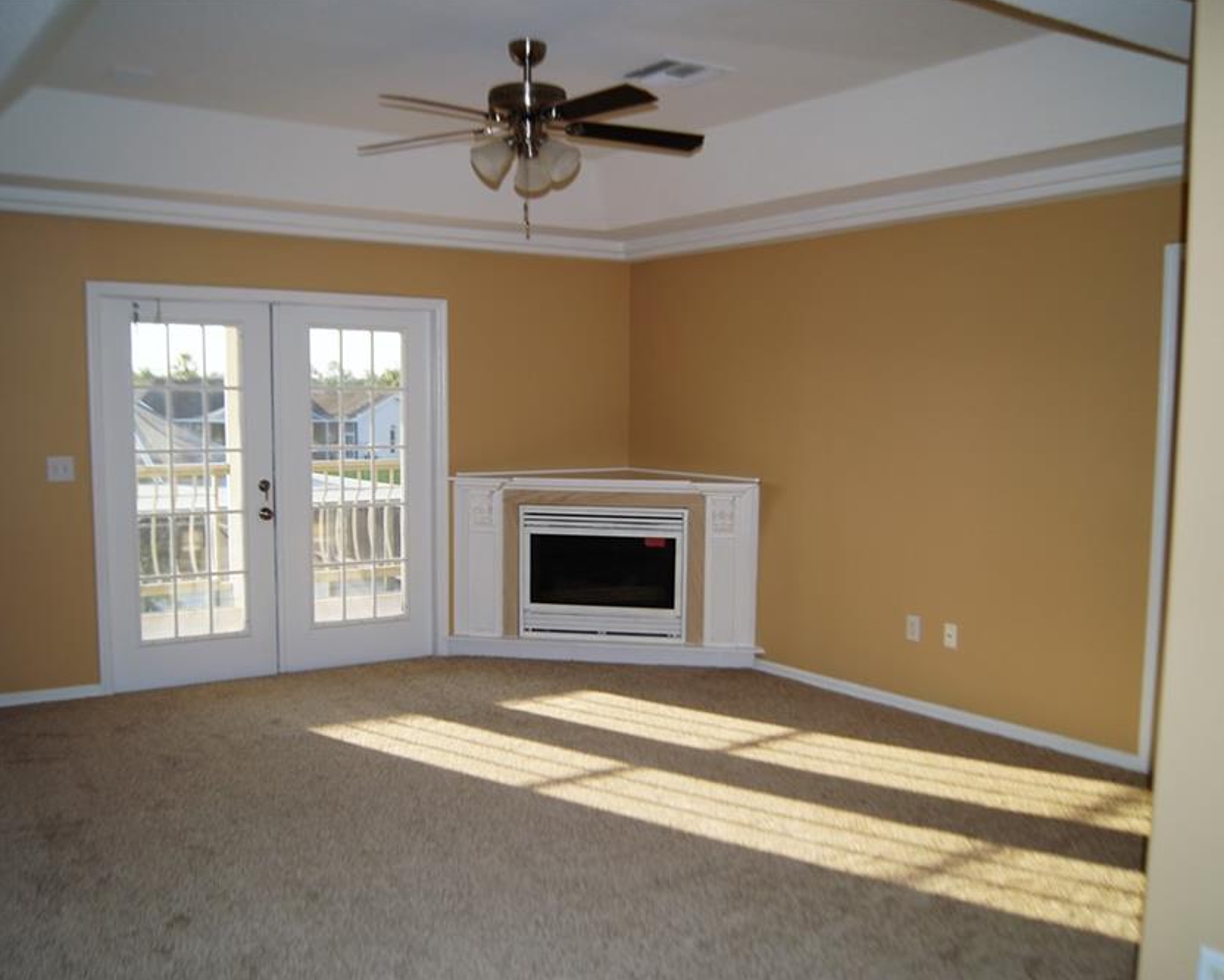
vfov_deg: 33.4
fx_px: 1631
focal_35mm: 45
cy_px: 494
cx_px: 587
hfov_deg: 41.1
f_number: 4.5
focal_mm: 26
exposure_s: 1/160
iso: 100
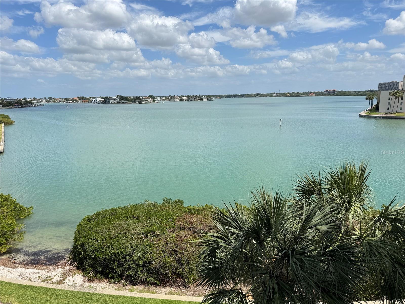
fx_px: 281
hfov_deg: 71.6
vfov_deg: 56.8
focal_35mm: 24
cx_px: 202
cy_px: 152
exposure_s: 1/6410
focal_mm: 6.76
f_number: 1.78
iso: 80
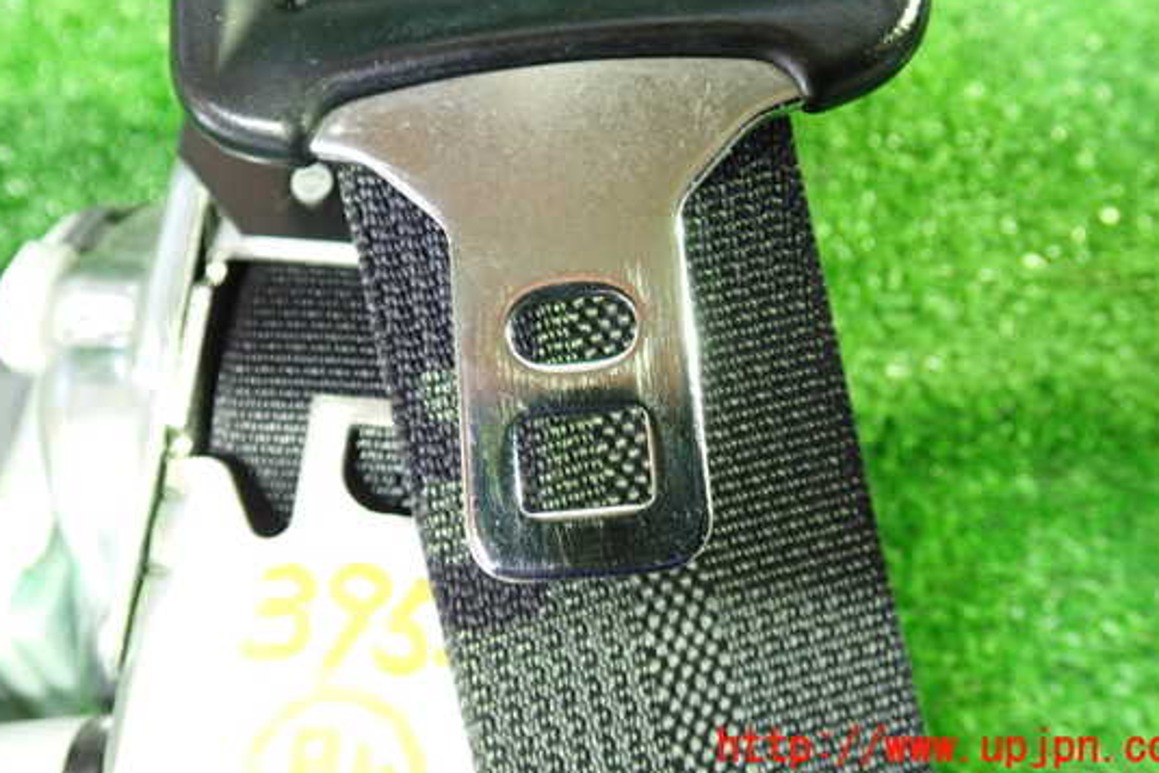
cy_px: 288
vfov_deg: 37.6
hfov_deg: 54.4
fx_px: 1127
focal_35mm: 35
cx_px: 557
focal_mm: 5.4
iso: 800
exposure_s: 1/25
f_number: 2.3
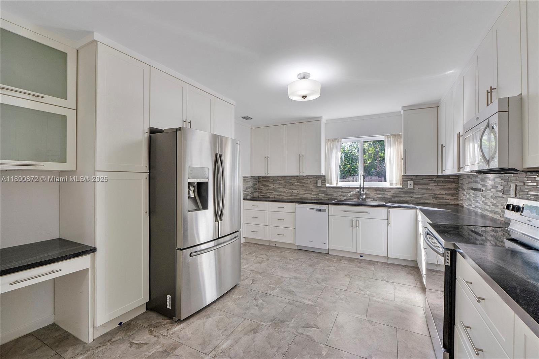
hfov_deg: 100.4
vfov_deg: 77.3
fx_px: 225
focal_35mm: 15
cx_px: 270
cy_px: 180
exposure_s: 1/50
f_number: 8
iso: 500
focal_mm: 10
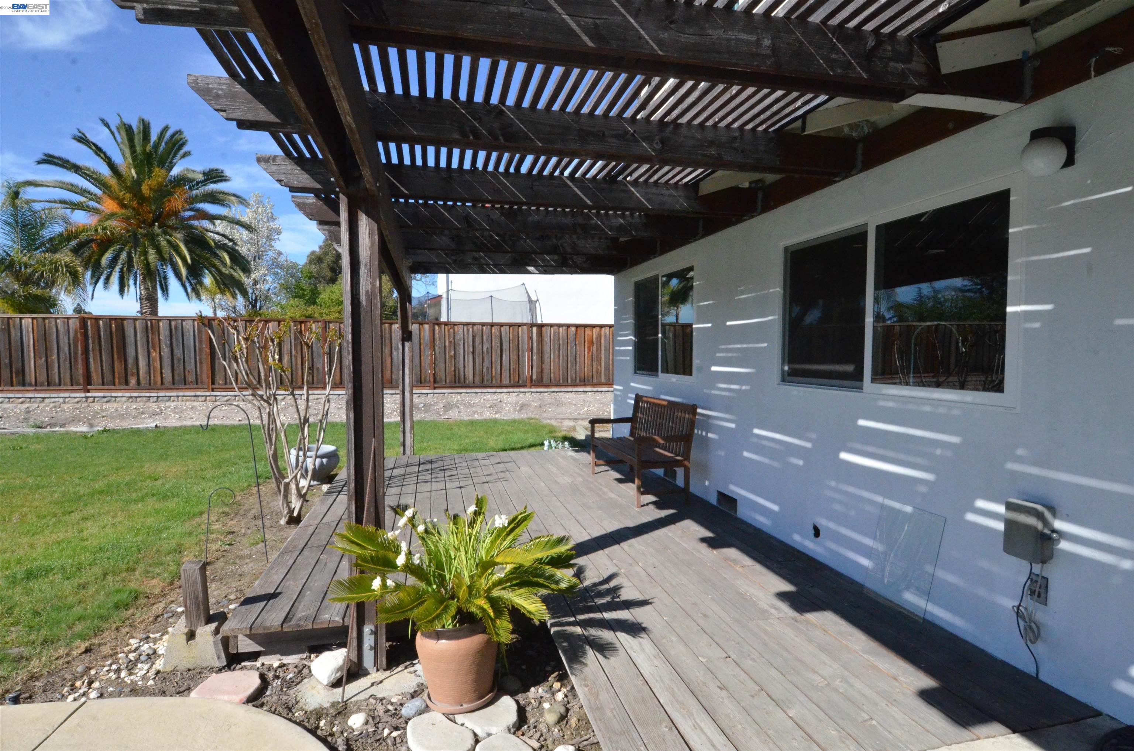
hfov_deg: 90.1
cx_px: 567
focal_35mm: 18
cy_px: 376
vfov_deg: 67.1
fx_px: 566
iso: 4000
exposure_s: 1/1600
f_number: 20
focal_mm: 12
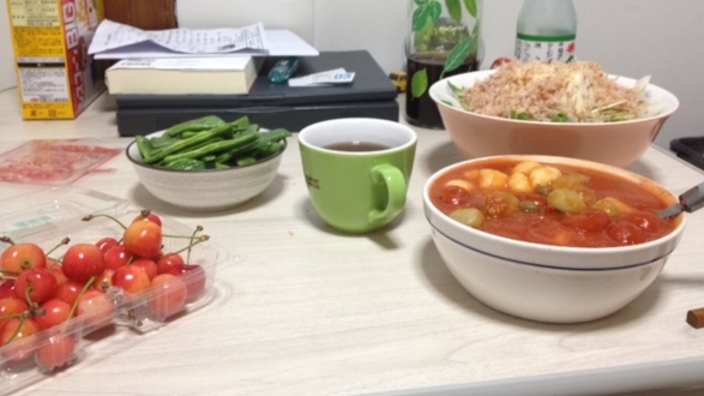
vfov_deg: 30.3
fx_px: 728
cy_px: 161
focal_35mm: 39
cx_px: 359
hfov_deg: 51.6
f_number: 2.4
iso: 125
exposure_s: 1/20
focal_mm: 4.28
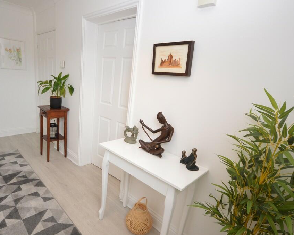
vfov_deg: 77.0
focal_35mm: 17
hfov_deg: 88.7
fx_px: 148
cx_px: 120
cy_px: 118
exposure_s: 1/60
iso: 720
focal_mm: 10
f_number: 4
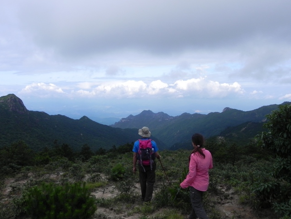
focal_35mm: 32
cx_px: 157
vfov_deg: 44.1
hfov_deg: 56.7
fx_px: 269
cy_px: 99
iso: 160
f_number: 7.1
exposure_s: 1/322
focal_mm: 5.2
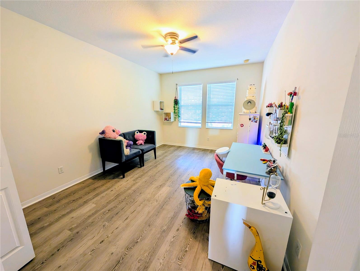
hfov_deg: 110.5
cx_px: 180
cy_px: 136
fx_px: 125
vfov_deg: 94.6
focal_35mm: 12
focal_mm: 2.02
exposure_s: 1/60
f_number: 1.7
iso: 150
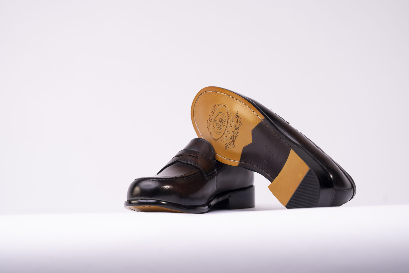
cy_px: 136
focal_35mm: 198
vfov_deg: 6.9
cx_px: 204
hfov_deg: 10.4
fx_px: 2249
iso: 100
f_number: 5
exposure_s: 1/100
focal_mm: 198
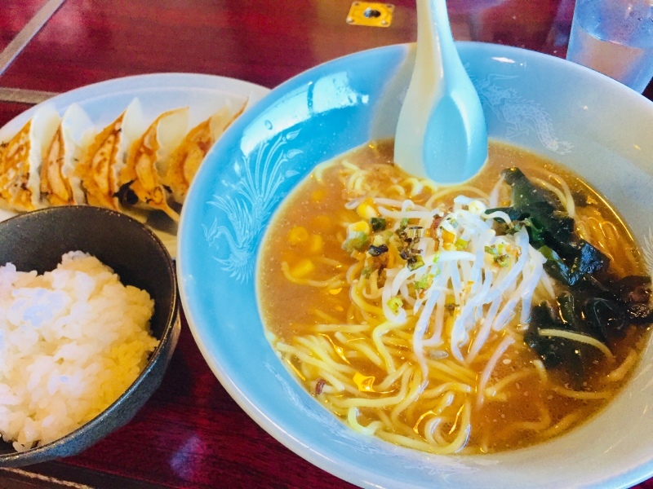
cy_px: 244
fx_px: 547
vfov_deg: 48.2
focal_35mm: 29
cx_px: 326
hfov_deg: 61.7
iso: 50
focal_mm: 4.15
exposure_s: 1/30
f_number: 2.2
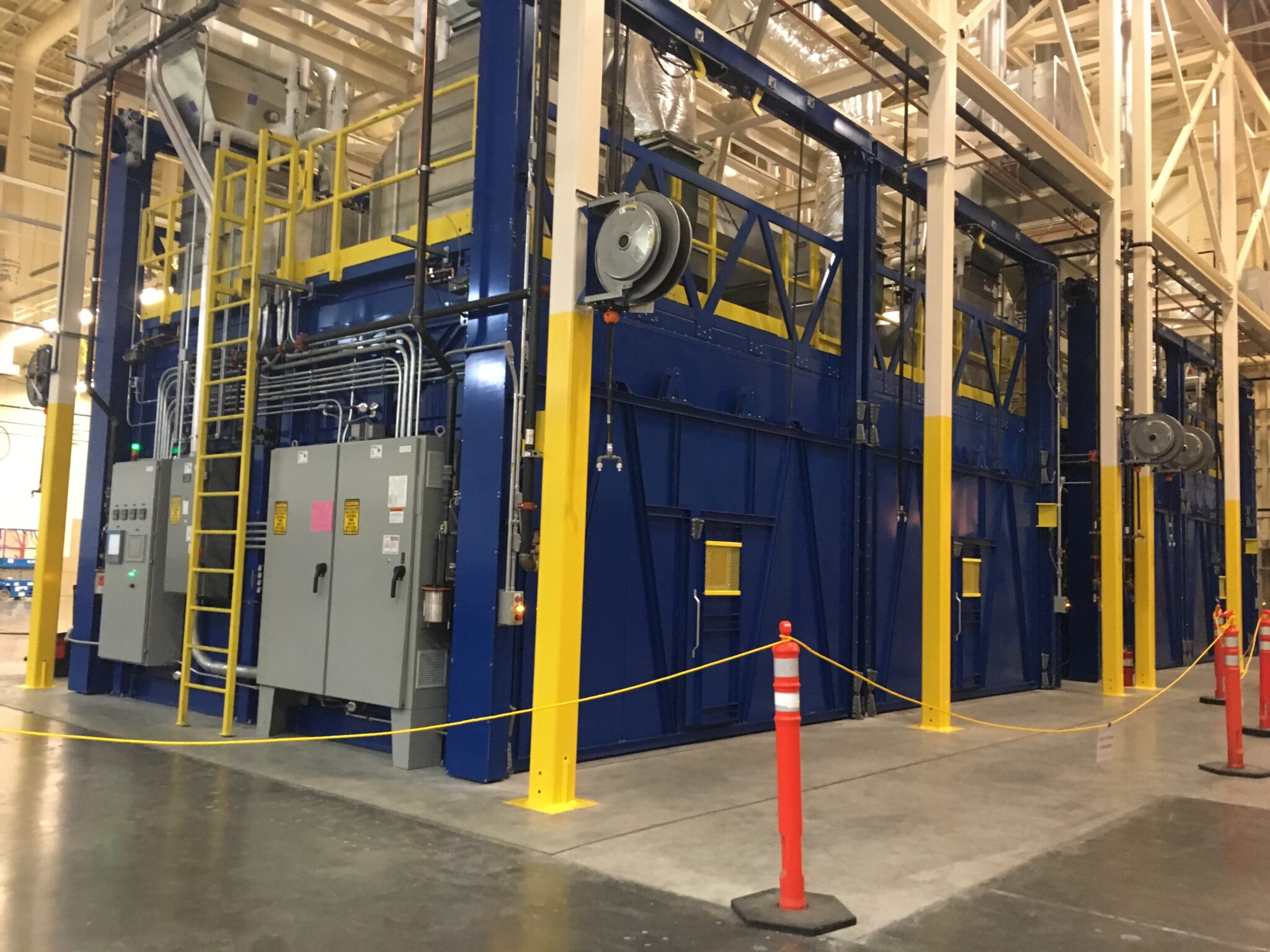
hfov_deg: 61.7
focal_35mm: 29
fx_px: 1064
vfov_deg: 48.2
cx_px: 635
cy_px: 476
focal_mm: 4.15
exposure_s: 1/30
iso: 250
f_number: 2.2
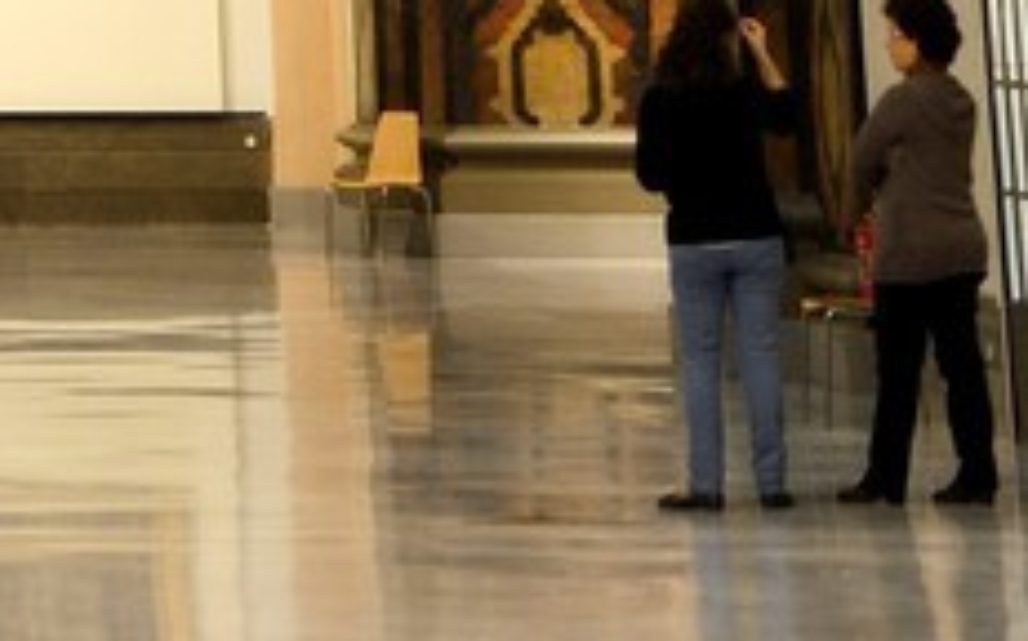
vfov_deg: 5.0
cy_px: -1781
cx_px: -518
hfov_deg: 8.5
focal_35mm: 240
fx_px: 6719
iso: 400
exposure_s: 1/30
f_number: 2.8
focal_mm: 34
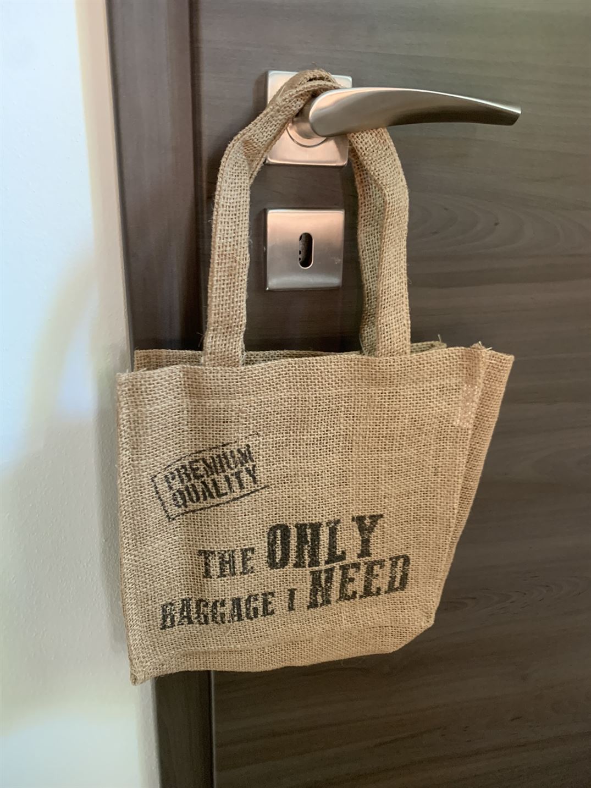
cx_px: 296
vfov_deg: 67.3
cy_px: 394
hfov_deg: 53.1
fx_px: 592
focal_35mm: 26
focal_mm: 4.25
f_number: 1.8
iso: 400
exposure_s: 1/59
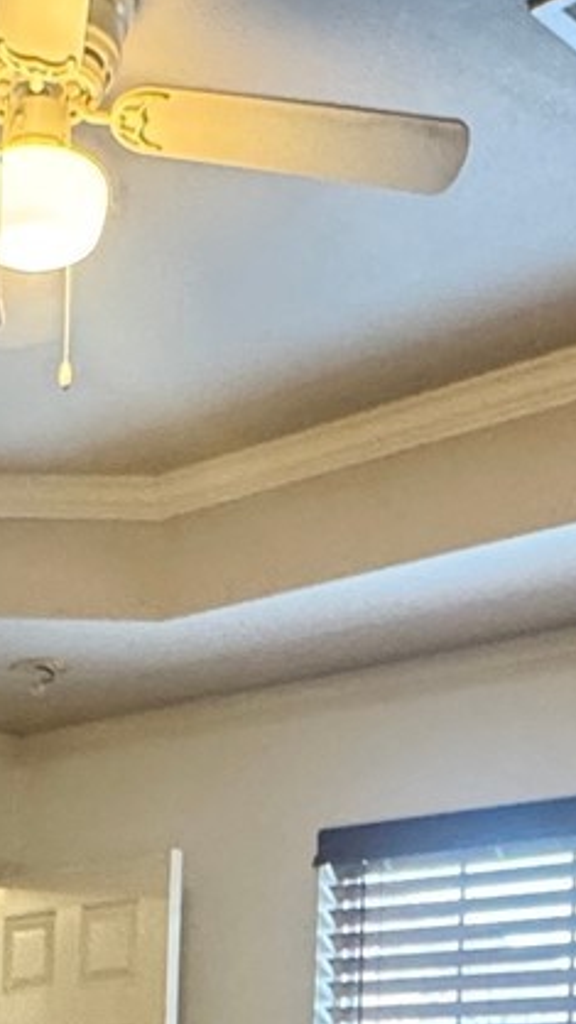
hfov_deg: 16.7
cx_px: -51
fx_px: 1901
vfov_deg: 27.1
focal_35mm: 70
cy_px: 1186
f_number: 2.2
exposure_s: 1/60
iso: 500
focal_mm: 2.22
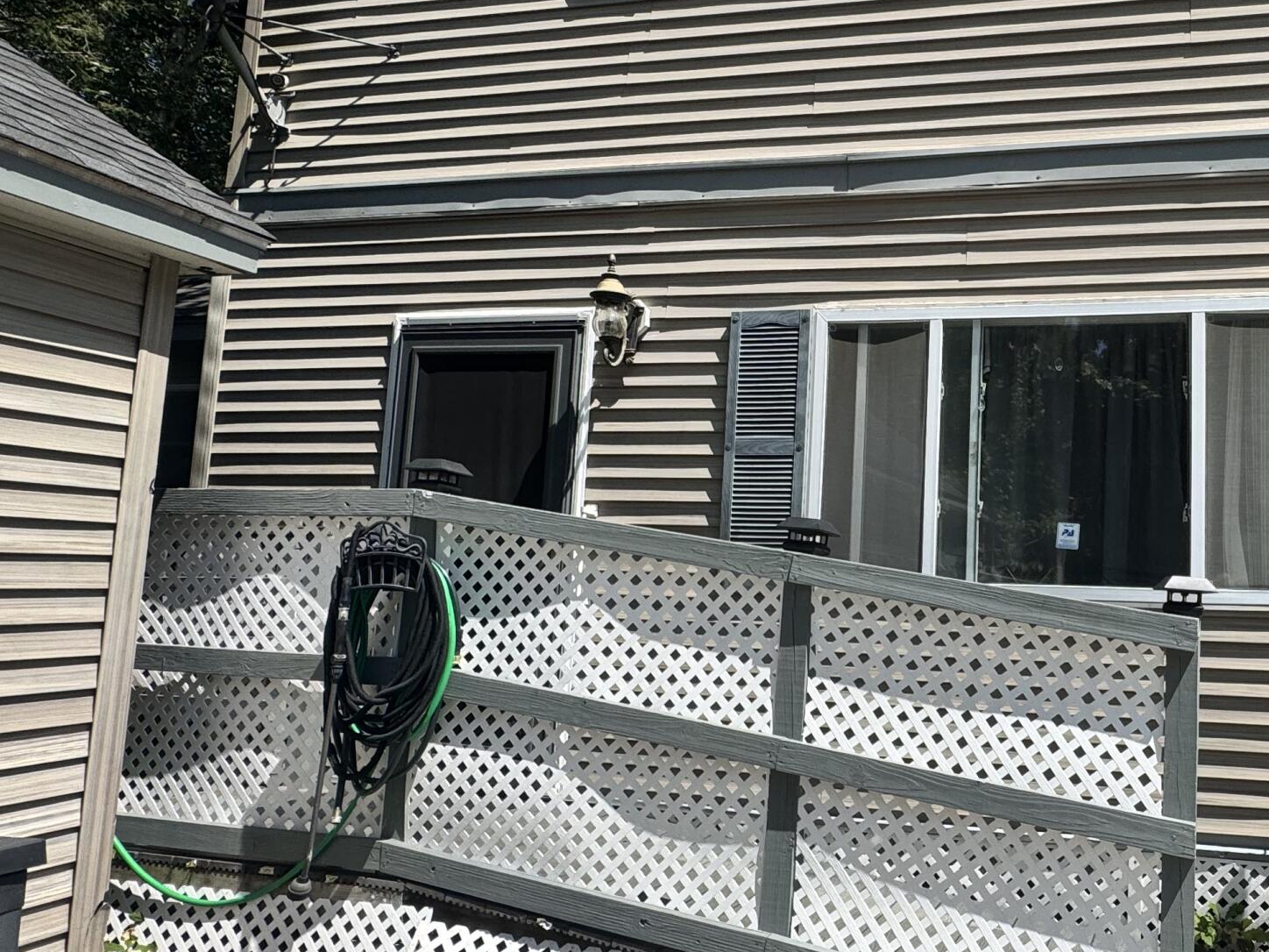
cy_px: 458
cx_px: 978
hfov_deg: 57.9
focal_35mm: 29
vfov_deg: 48.2
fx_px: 1063
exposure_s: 1/1370
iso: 50
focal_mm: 2.22
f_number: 2.2
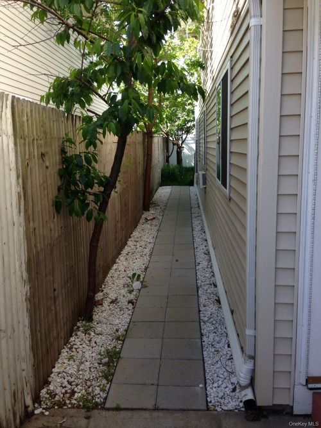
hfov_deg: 42.9
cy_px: 214
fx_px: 408
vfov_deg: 55.4
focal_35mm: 33
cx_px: 160
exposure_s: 1/204
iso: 50
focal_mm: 4.12
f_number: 2.4
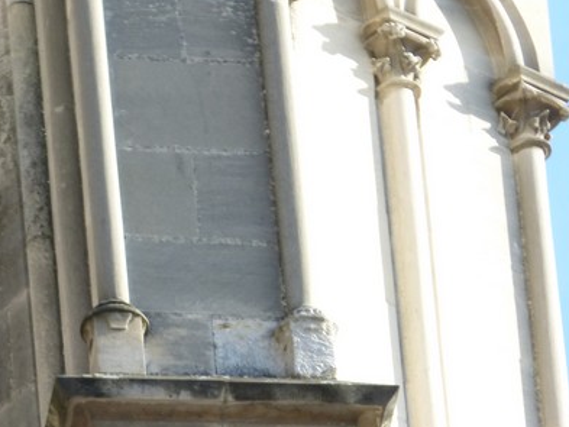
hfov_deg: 2.1
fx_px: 15555
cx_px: -110
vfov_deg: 1.6
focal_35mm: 946
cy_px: 442
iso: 100
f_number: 4.2
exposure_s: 1/160
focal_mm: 70.3
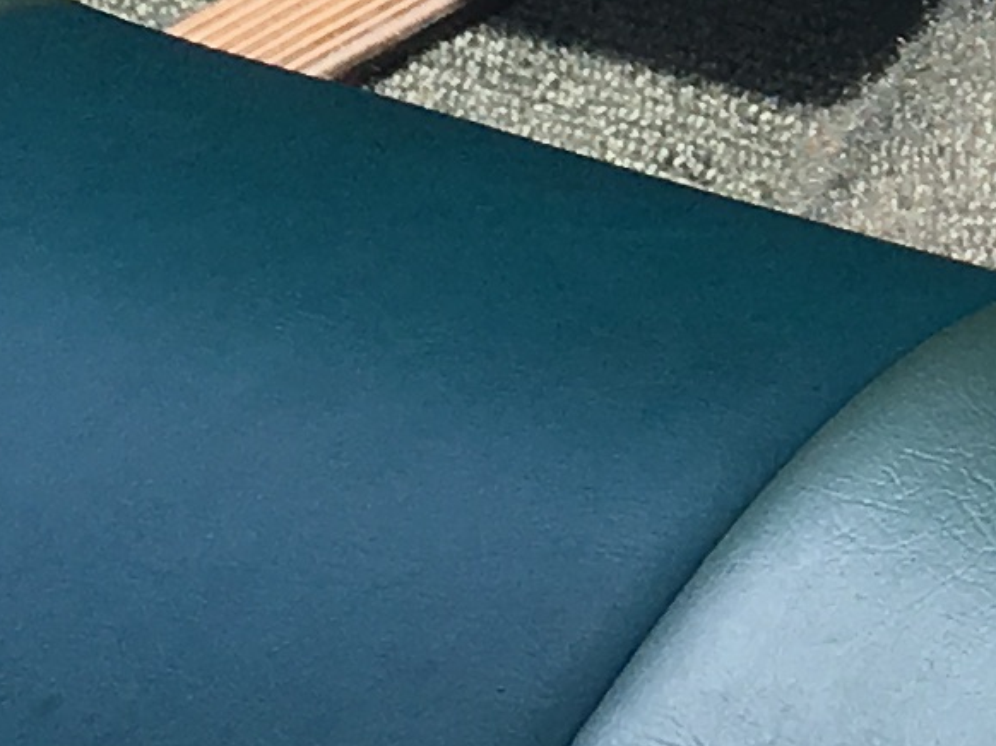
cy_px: -1165
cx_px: 2014
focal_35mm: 201
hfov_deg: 9.2
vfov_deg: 6.9
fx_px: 5781
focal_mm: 4.15
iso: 25
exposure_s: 1/345
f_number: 2.2
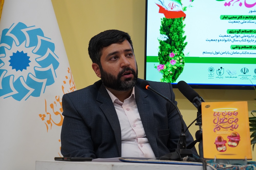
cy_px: 85
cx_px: 128
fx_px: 672
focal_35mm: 94
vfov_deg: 14.5
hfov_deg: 21.6
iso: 1000
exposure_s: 1/100
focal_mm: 63
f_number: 5
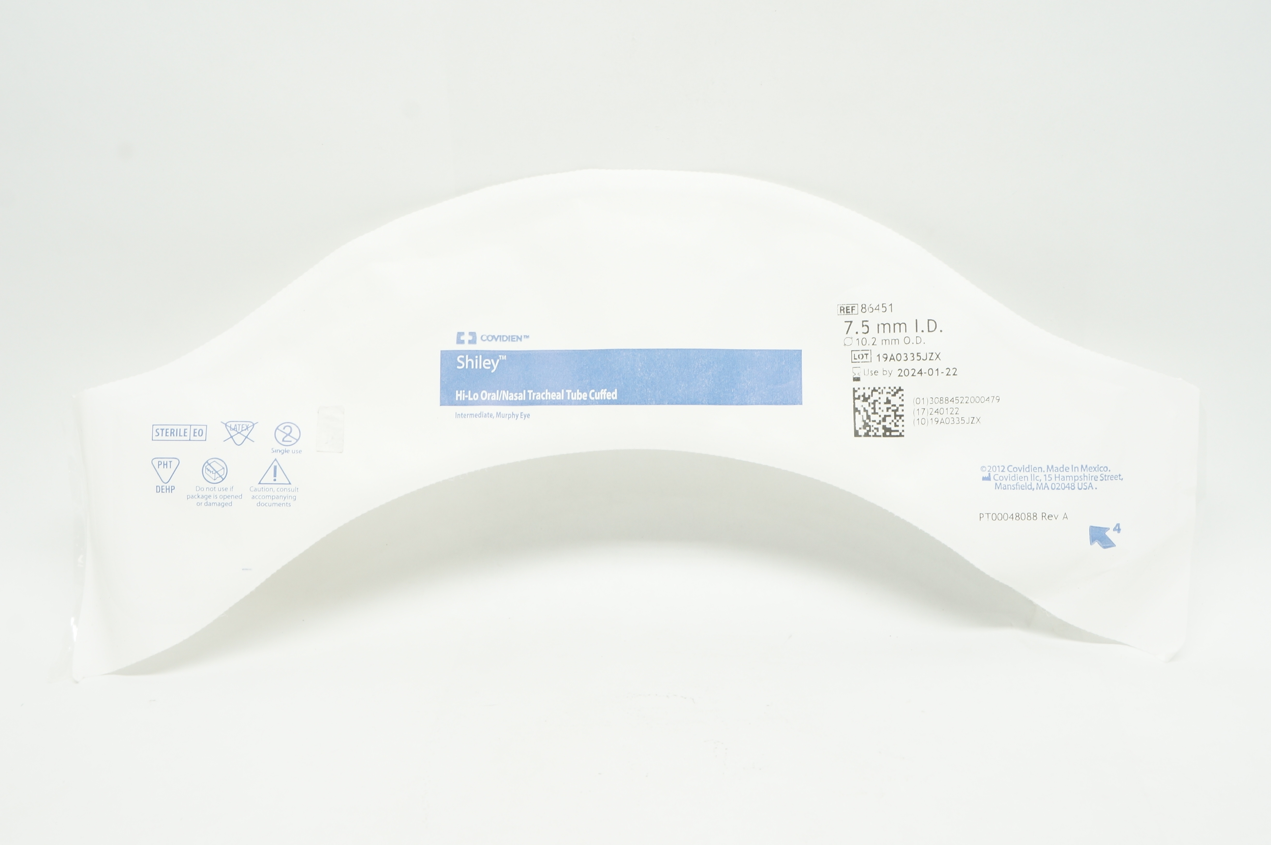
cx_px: 636
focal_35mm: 44
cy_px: 422
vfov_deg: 30.8
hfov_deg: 45.0
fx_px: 1534
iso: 400
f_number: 11
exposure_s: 1/15
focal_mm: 29
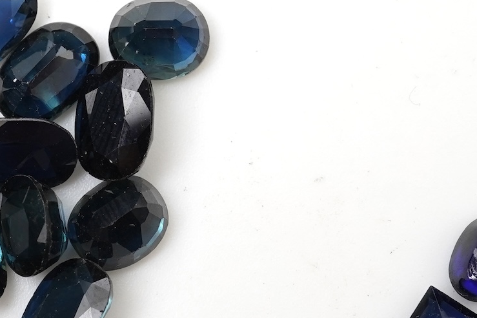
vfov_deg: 14.8
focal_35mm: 92
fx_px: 1218
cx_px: 263
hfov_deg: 22.1
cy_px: 249
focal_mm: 30
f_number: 16
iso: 500
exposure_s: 1/125
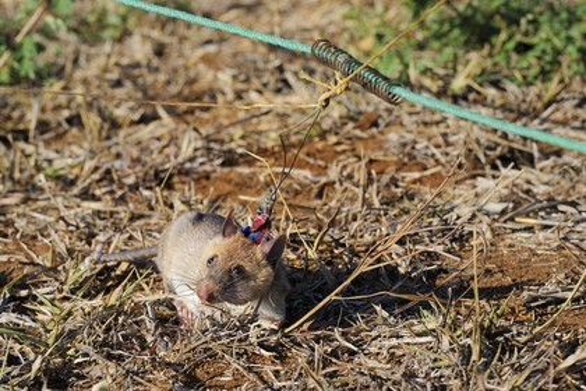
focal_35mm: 200
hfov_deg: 10.3
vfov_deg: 6.9
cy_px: 196
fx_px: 3255
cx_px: 293
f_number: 9
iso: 200
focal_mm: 200
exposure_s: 1/320
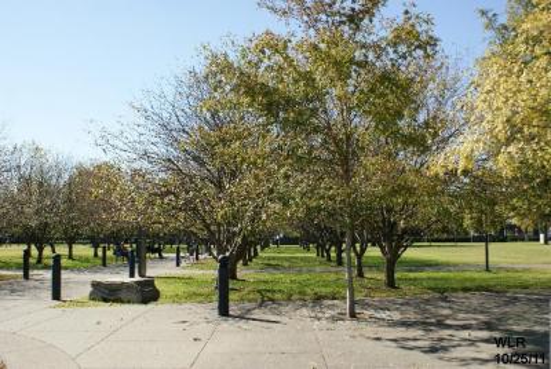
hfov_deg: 53.1
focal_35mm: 36
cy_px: 184
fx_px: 552
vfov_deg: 37.0
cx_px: 276
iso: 100
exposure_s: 1/320
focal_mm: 24
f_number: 5.6
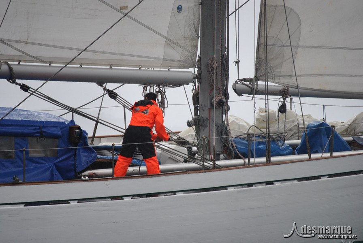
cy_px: 122
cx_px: 182
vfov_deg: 4.8
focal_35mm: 285
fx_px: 2877
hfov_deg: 7.2
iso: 200
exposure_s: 1/640
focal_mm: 190
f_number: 5.6
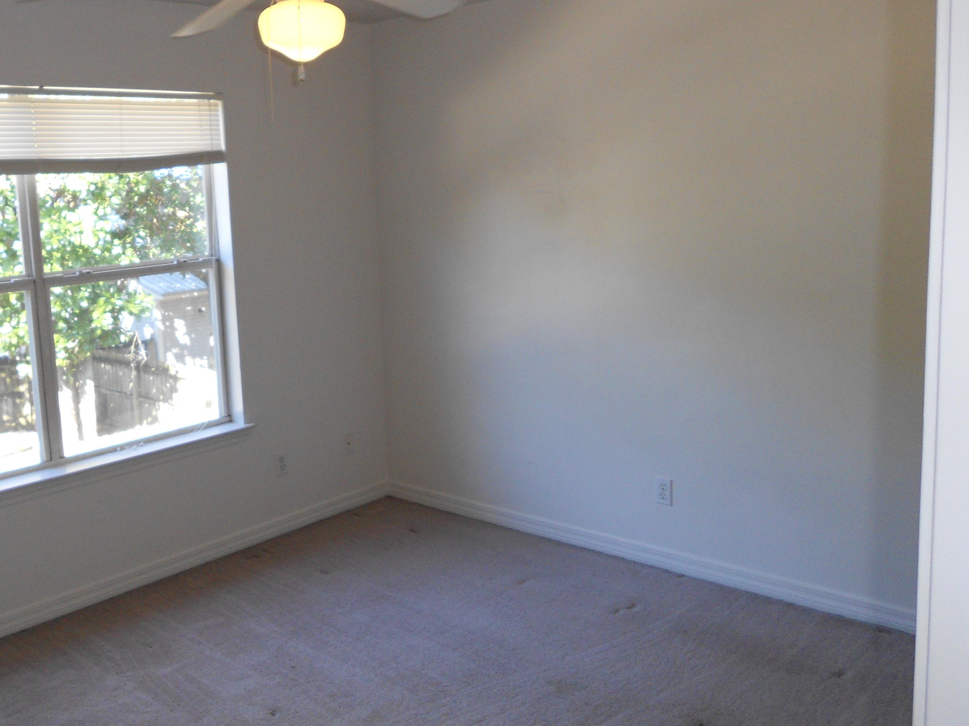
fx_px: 980
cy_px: 305
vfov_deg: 40.6
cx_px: 335
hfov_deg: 51.8
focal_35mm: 35
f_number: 3.2
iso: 125
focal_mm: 4.6
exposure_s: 1/30
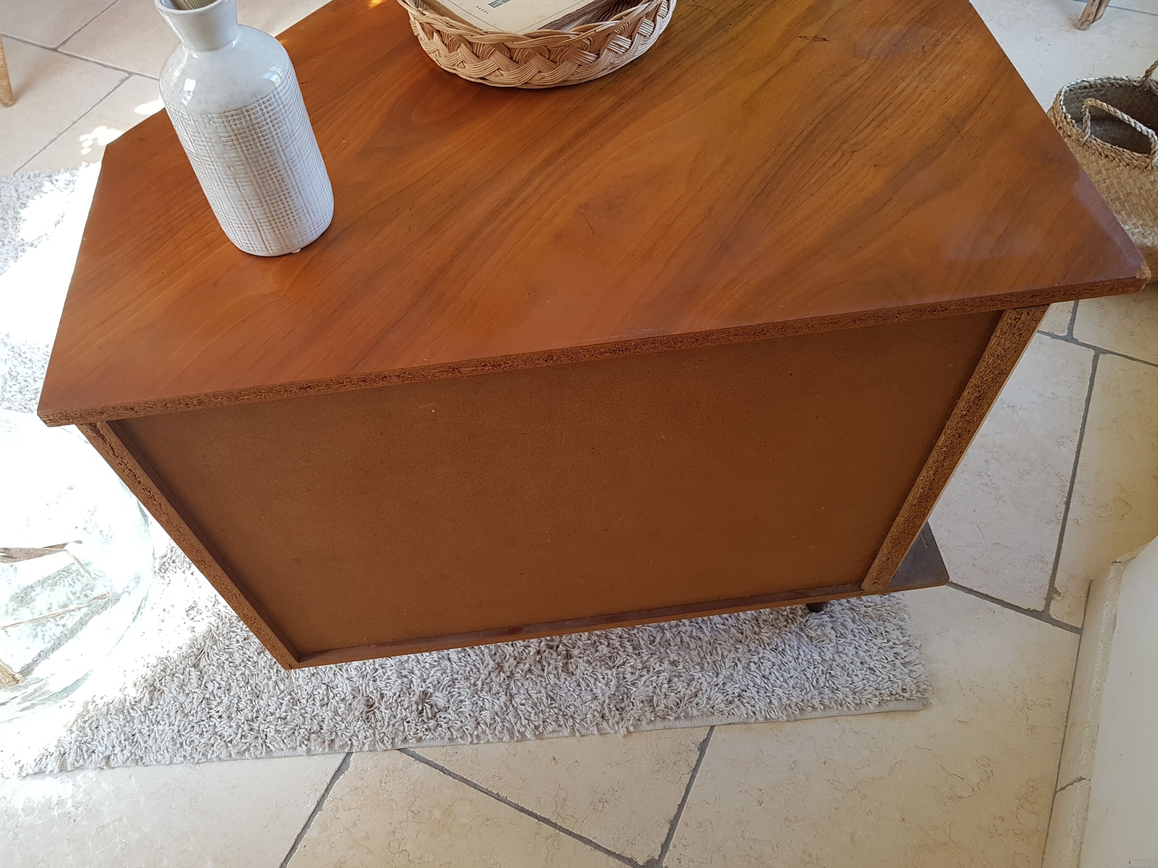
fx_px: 870
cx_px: 579
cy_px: 434
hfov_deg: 67.3
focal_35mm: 26
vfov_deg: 53.1
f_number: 1.7
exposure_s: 1/100
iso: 80
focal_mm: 4.2
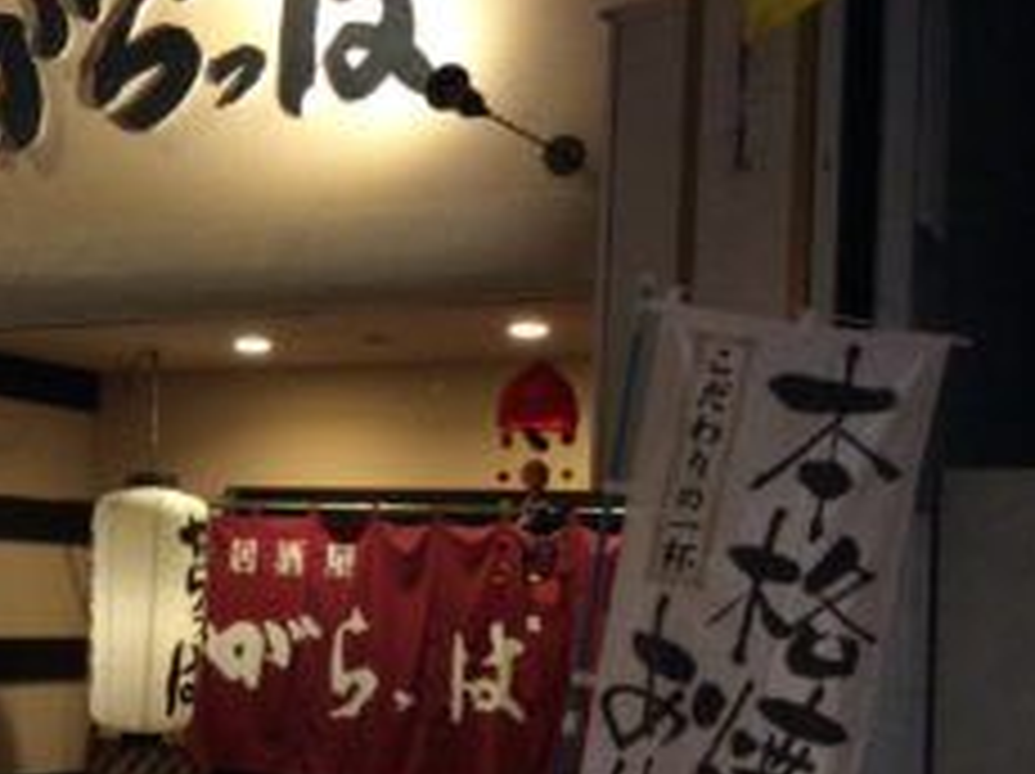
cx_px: 76
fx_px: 1912
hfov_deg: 28.9
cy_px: 513
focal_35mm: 64
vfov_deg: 22.8
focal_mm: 3.3
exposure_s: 1/24
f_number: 2.4
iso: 160
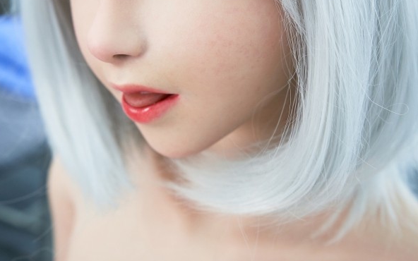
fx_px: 547
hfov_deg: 41.8
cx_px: 208
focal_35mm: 48
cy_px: 25
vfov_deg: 26.0
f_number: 5
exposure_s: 1/125
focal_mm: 31
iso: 320
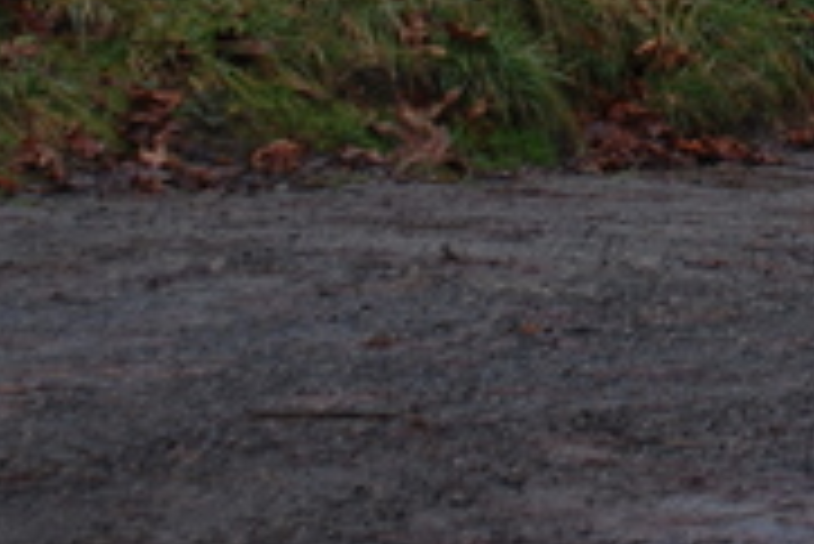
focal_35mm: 212
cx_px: 1430
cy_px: -366
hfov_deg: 9.3
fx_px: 4797
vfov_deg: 6.4
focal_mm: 32
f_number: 6.3
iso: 200
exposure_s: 1/160
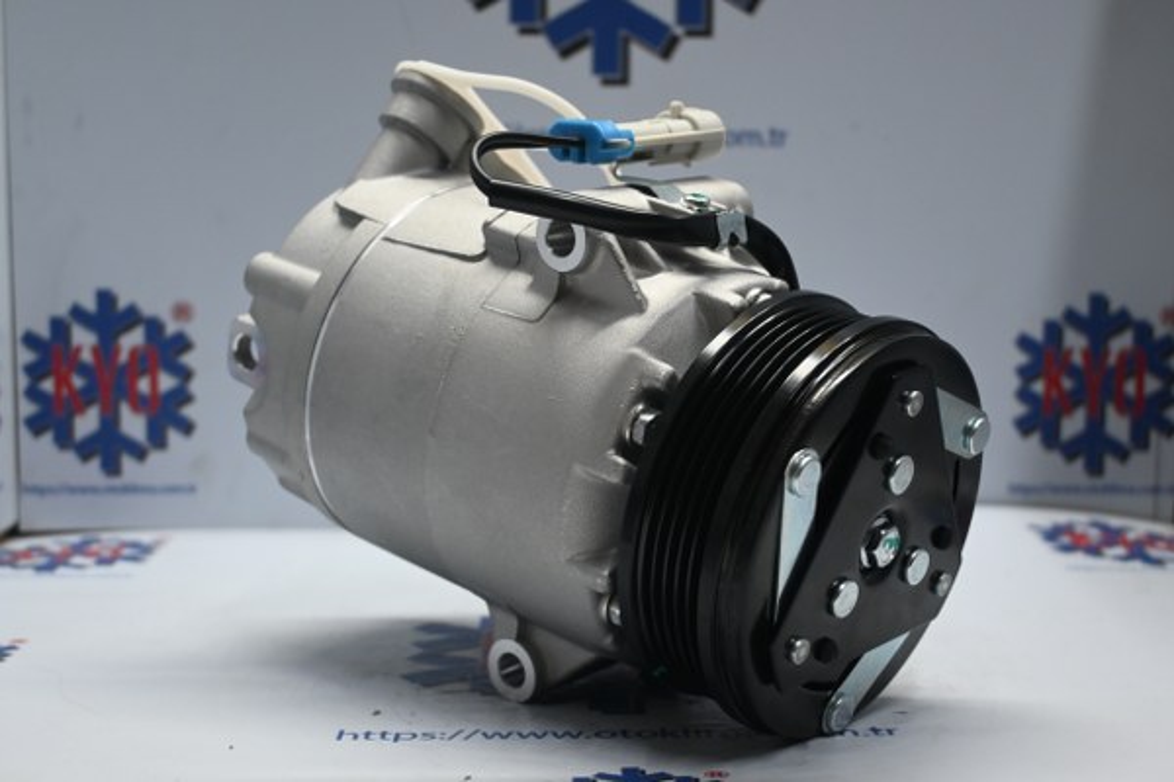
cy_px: 391
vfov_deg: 25.8
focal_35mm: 52
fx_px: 1712
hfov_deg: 37.9
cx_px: 587
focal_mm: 35
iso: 800
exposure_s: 1/60
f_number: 5.3
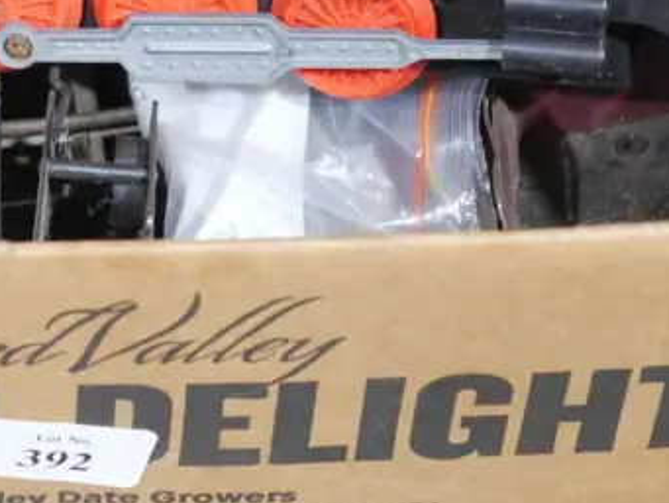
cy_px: -30
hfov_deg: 8.9
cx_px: -10
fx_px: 4292
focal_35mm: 222
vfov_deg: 6.7
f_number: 5.5
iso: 3200
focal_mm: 37
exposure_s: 1/80
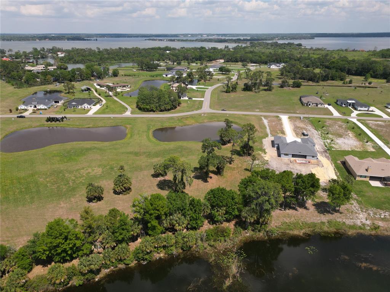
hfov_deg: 71.6
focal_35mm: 24
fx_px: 270
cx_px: 195
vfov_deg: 56.8
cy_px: 146
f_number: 1.7
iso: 120
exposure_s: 1/80
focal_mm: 6.72
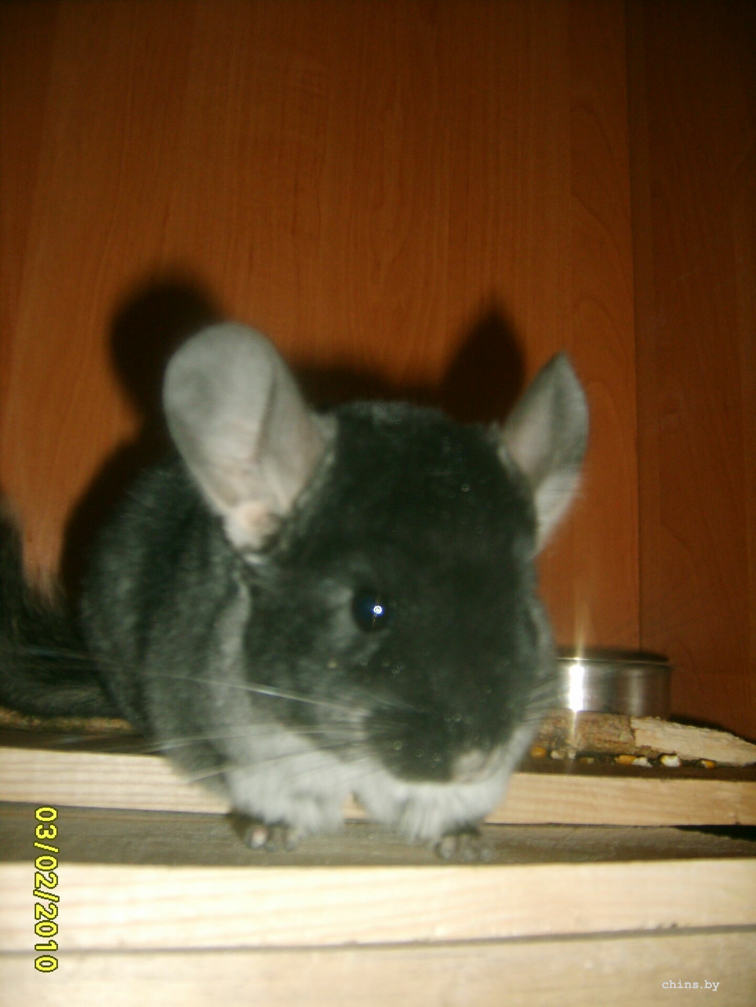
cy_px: 504
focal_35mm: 35
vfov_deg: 52.6
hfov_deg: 40.7
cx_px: 378
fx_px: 1019
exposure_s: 1/30
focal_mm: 5.8
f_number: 2.8
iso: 100
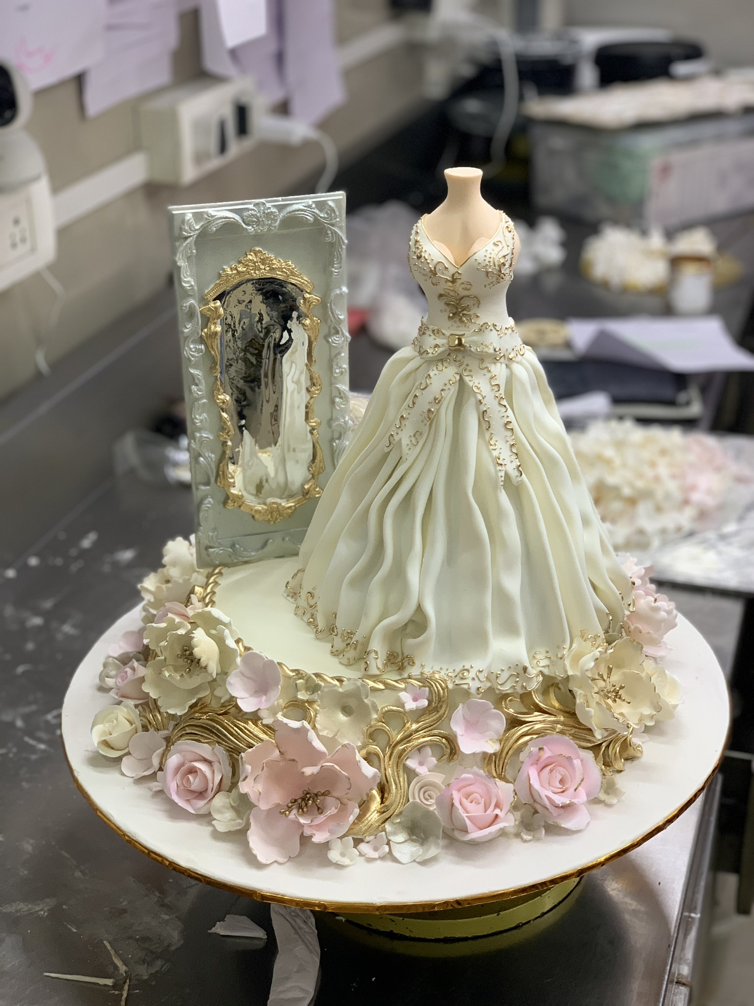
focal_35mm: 52
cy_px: 503
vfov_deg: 36.8
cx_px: 377
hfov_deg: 28.0
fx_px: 1510
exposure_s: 1/50
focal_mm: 6
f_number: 2.4
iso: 100
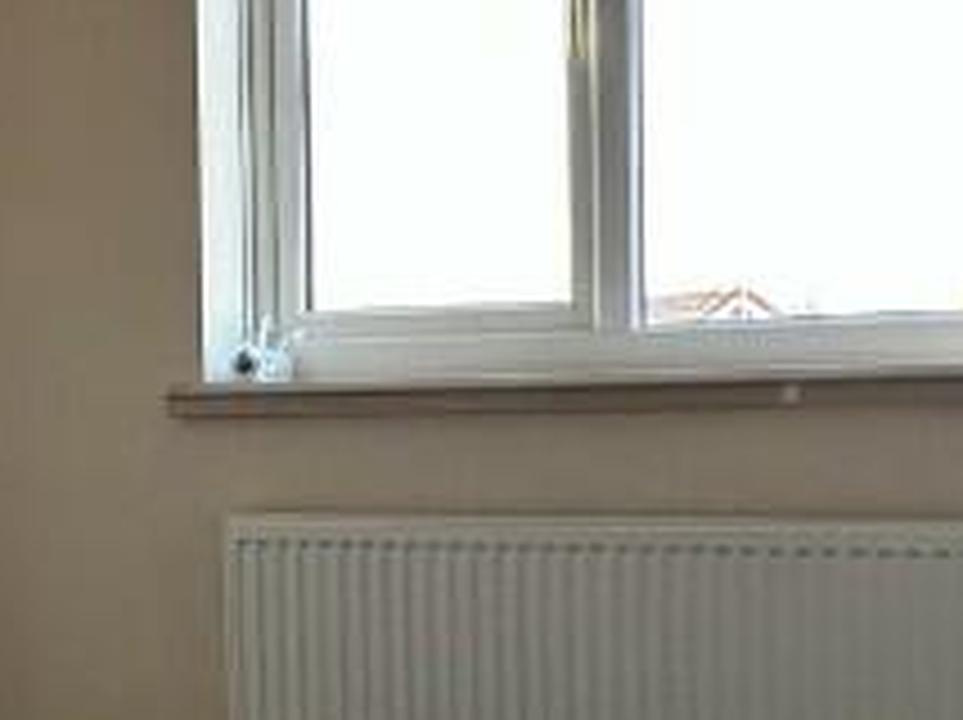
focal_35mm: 67
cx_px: 50
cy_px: 490
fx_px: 1862
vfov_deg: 21.8
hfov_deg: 27.7
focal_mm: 2.22
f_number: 2.2
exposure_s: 1/99
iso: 250
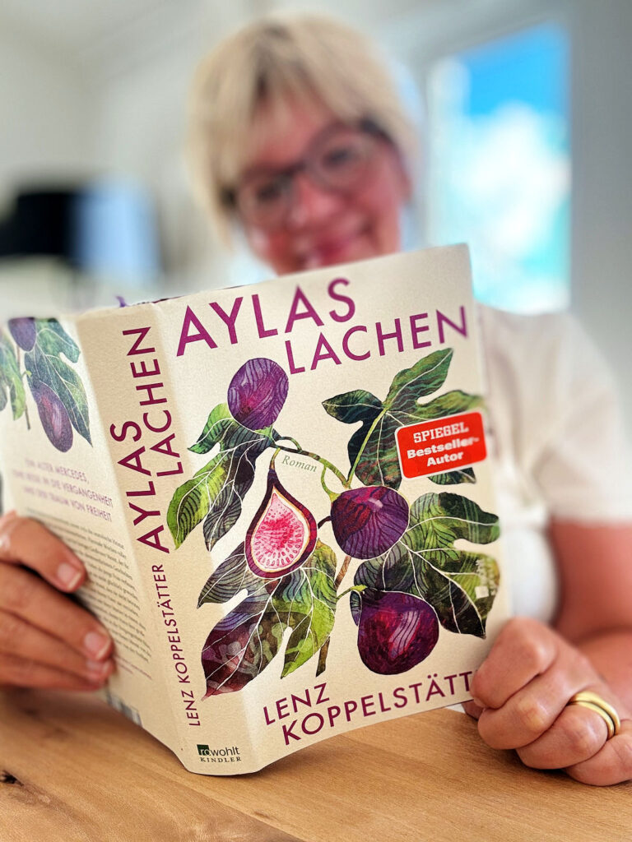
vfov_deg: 60.0
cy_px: 421
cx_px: 316
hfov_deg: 46.8
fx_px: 730
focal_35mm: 30
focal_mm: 2.69
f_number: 1.9
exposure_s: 1/121
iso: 32
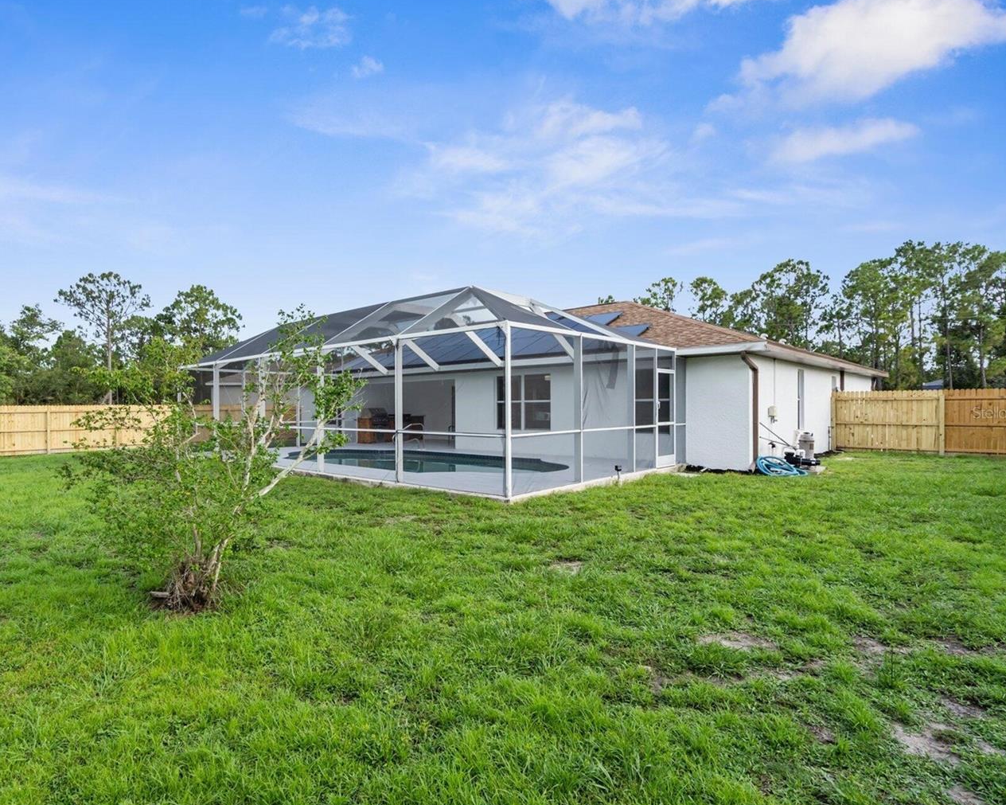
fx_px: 566
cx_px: 407
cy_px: 412
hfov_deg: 82.4
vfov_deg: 70.8
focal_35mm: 19
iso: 400
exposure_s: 1/500
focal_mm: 16
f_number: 8
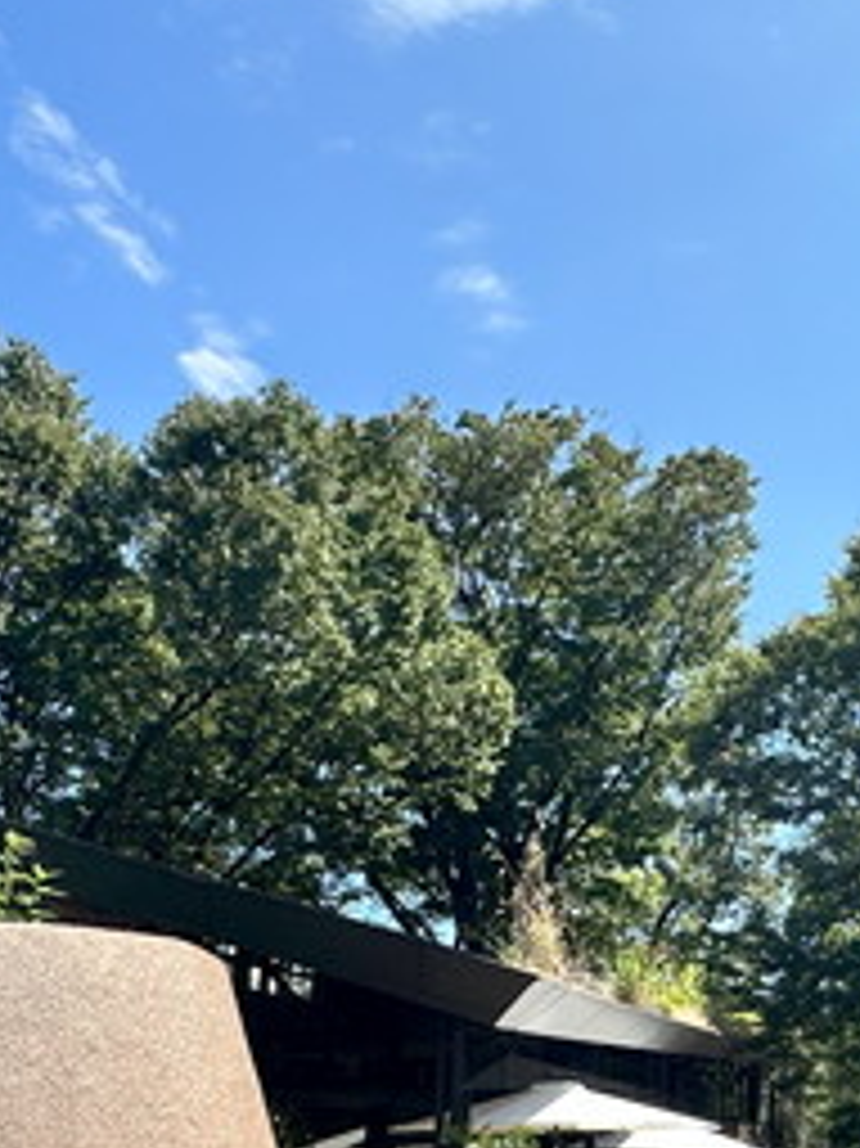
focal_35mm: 44
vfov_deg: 41.1
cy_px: 927
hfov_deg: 31.8
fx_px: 1459
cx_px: 707
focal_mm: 2.22
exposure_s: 1/1667
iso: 50
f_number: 2.2
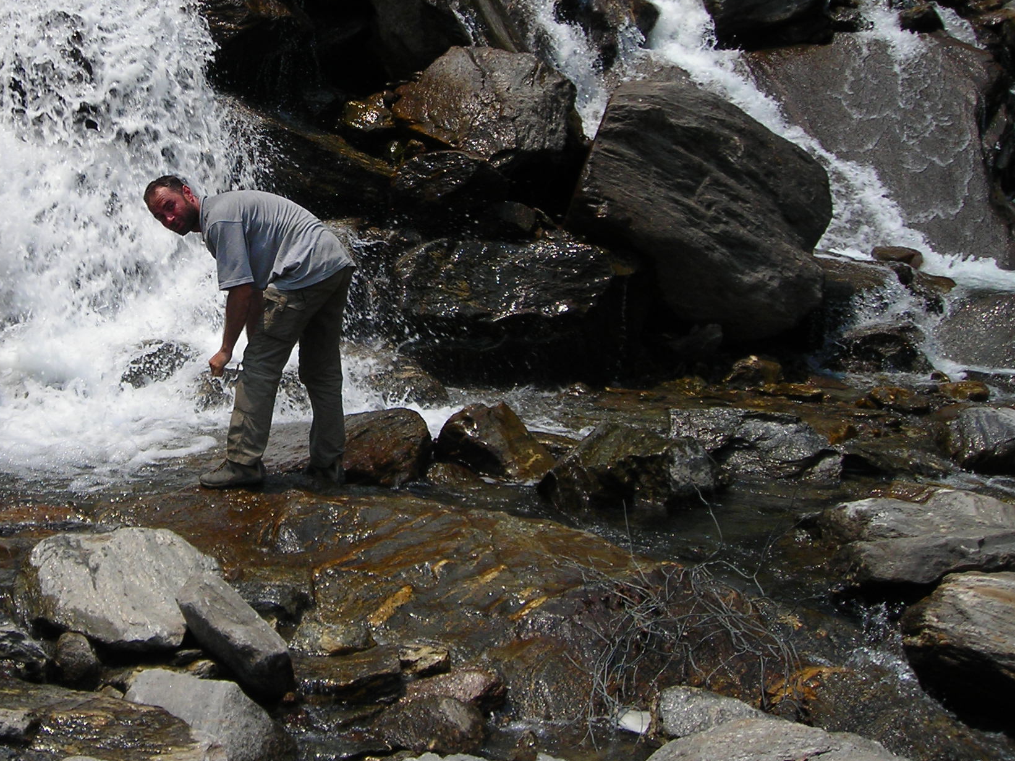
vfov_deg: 24.2
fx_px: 1759
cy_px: 206
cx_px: 238
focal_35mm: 60
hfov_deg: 31.5
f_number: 6.4
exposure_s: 1/228
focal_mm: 6.3
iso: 50
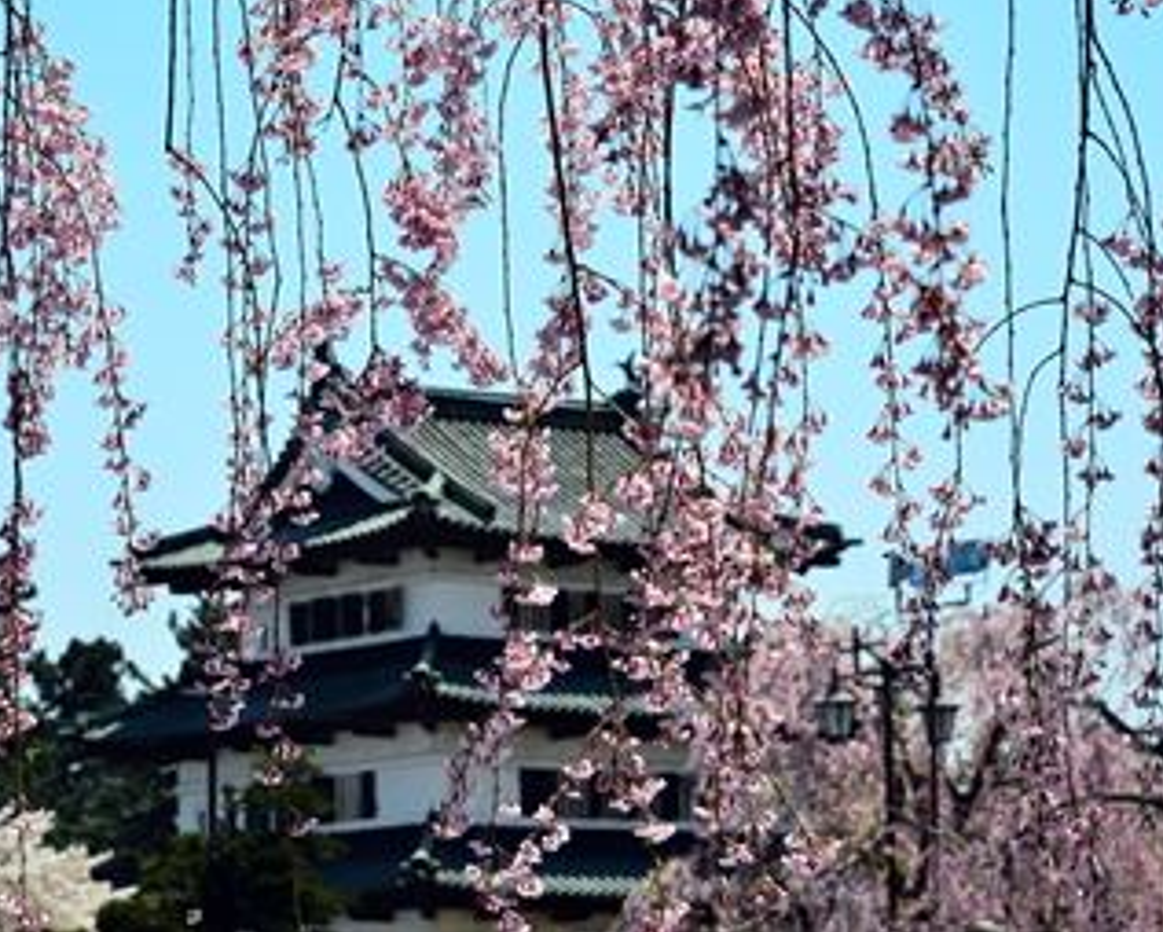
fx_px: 4891
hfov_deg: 13.6
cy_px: 446
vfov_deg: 10.9
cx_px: 470
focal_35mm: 142
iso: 400
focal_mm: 120
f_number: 11
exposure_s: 1/500
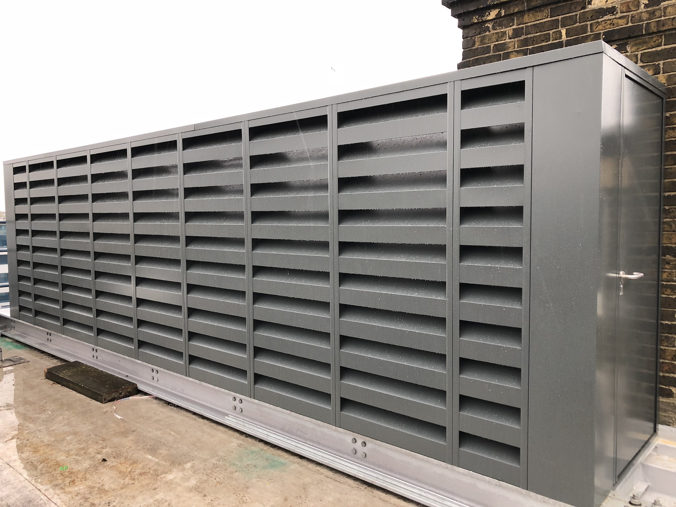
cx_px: 338
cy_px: 254
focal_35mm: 28
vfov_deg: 49.7
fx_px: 547
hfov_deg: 63.4
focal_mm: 3.99
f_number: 1.8
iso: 40
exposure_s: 1/100
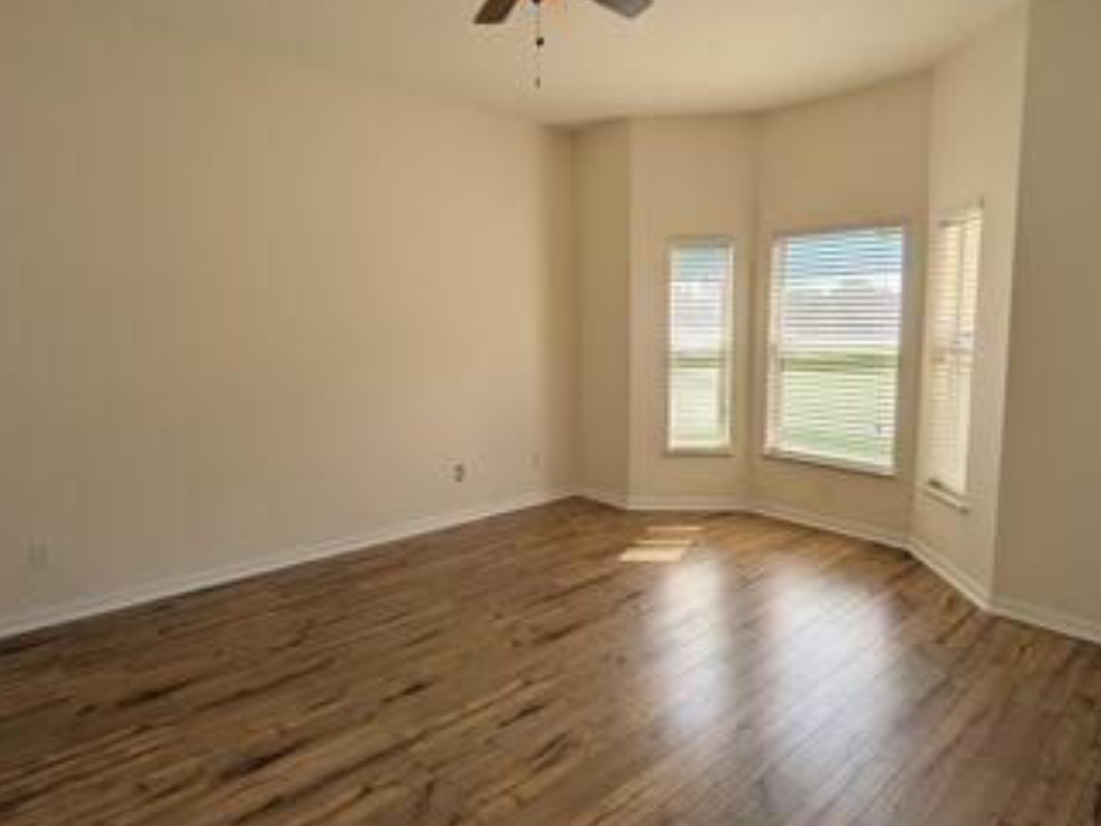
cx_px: 599
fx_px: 636
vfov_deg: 65.9
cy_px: 392
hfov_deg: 81.6
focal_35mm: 20
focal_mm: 2.35
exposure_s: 1/1192
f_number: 2.2
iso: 51
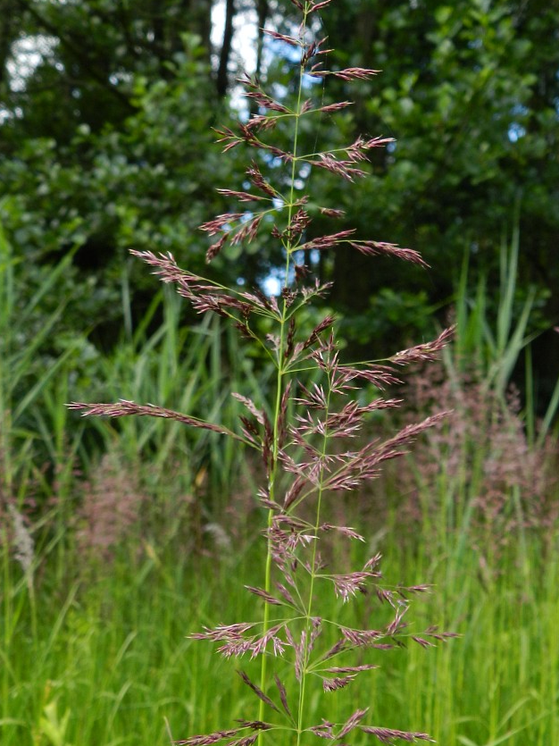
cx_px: 310
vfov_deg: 40.9
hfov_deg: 31.5
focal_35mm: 46
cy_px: 471
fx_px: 991
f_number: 3.7
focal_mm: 5.6
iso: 160
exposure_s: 1/250
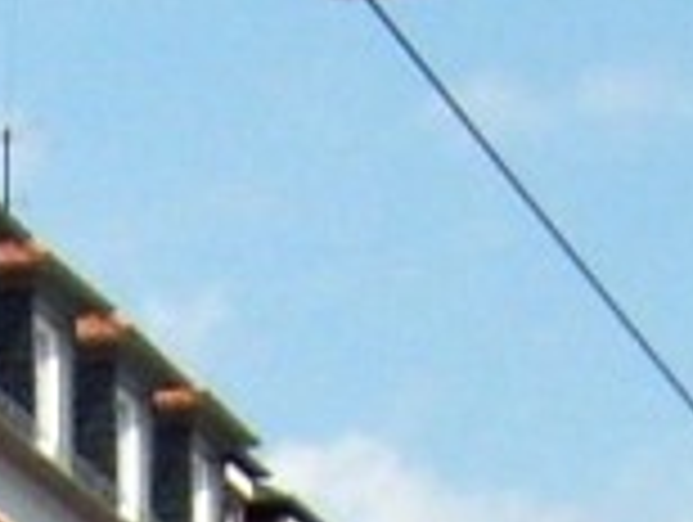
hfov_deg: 8.2
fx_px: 4652
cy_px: 1714
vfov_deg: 5.9
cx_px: -576
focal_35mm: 232
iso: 80
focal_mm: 5.8
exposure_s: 1/350
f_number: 7.1
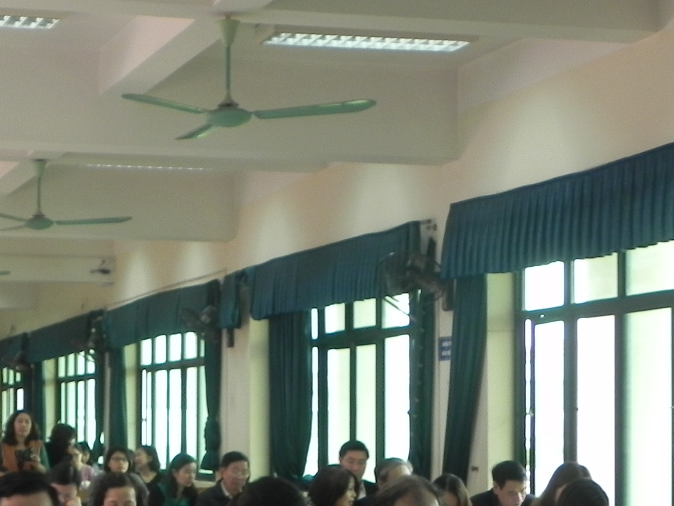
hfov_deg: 23.9
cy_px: 389
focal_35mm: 78
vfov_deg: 18.8
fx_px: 1519
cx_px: -2
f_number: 3.2
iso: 160
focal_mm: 6.6
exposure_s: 1/32.5
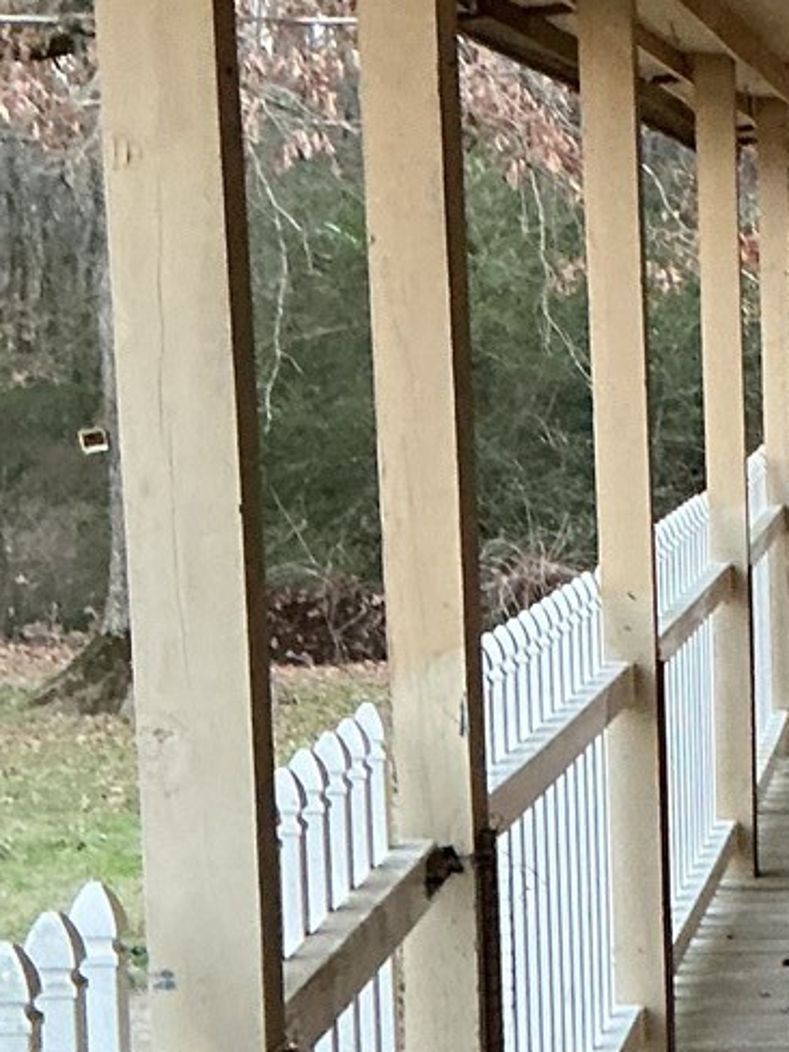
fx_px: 3465
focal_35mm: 114
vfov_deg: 17.1
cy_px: 843
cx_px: 1475
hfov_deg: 11.9
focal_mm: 3
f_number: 1.8
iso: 200
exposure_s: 1/40
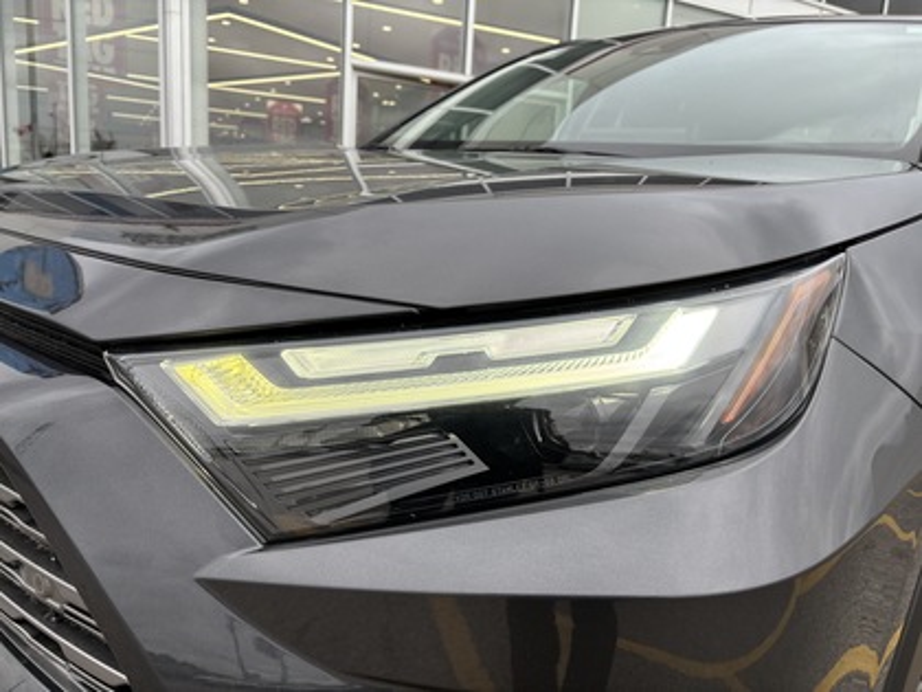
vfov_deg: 53.1
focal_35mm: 26
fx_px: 693
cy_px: 346
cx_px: 461
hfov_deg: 67.3
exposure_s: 1/456
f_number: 1.6
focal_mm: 5.96
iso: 50
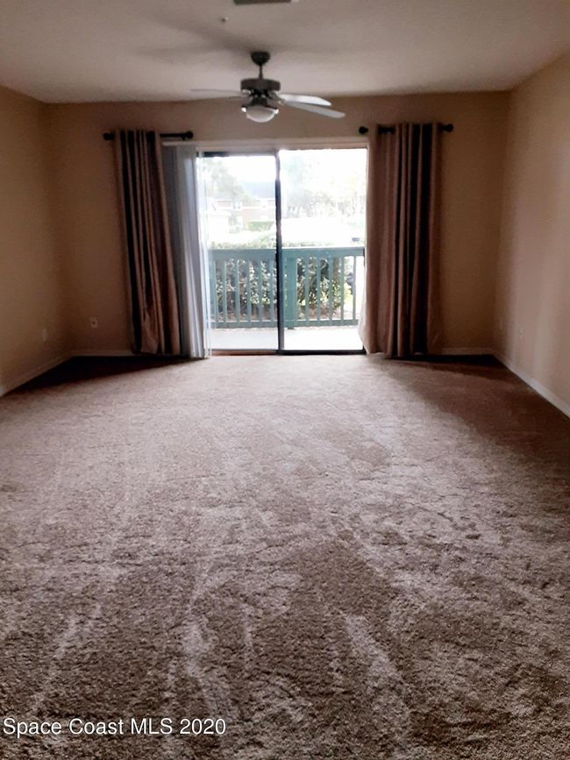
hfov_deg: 51.3
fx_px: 593
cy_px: 380
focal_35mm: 27
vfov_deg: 65.3
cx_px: 285
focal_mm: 2.91
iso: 250
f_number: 1.9
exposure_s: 1/60
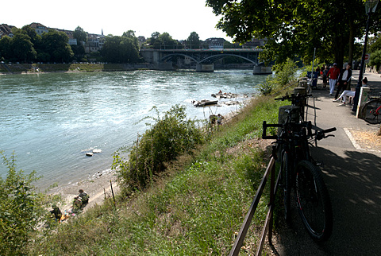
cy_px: 128
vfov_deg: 53.3
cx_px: 190
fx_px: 254
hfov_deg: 73.6
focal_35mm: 24
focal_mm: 10.9
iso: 200
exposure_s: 1/800
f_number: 5.6
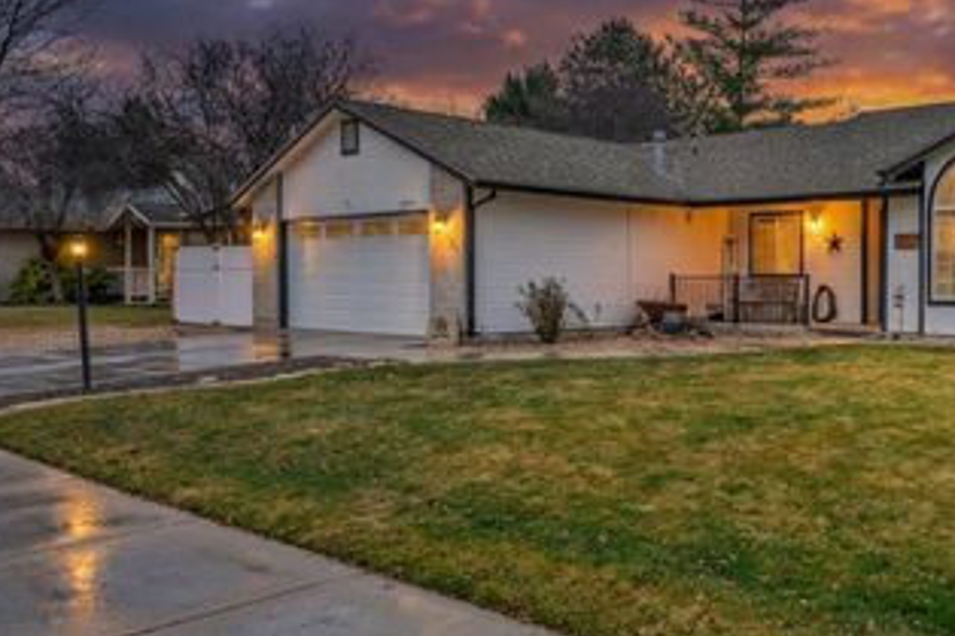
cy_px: 254
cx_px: 745
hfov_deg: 51.5
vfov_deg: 37.7
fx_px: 928
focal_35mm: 35
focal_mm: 22
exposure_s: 1/40
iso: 100
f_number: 9
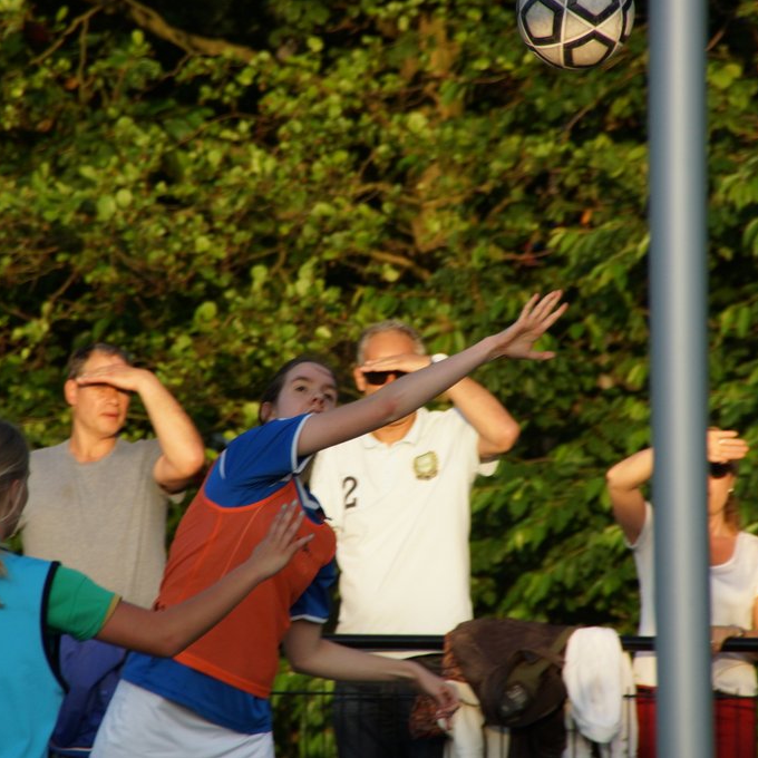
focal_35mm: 480
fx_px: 11892
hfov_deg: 3.7
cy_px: 378
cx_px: 382
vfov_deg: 3.7
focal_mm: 250
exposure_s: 1/400
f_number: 8
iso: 400
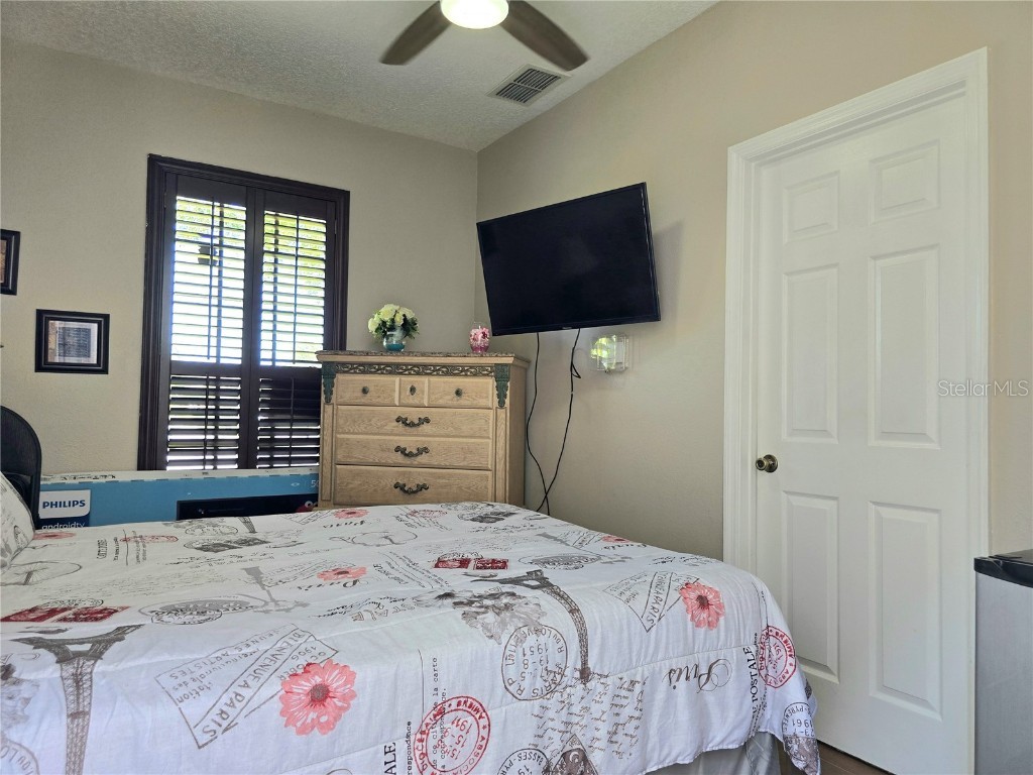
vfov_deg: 58.9
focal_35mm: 23
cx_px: 516
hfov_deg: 73.9
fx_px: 686
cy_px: 388
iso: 100
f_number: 1.7
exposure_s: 1/120
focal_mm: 6.3
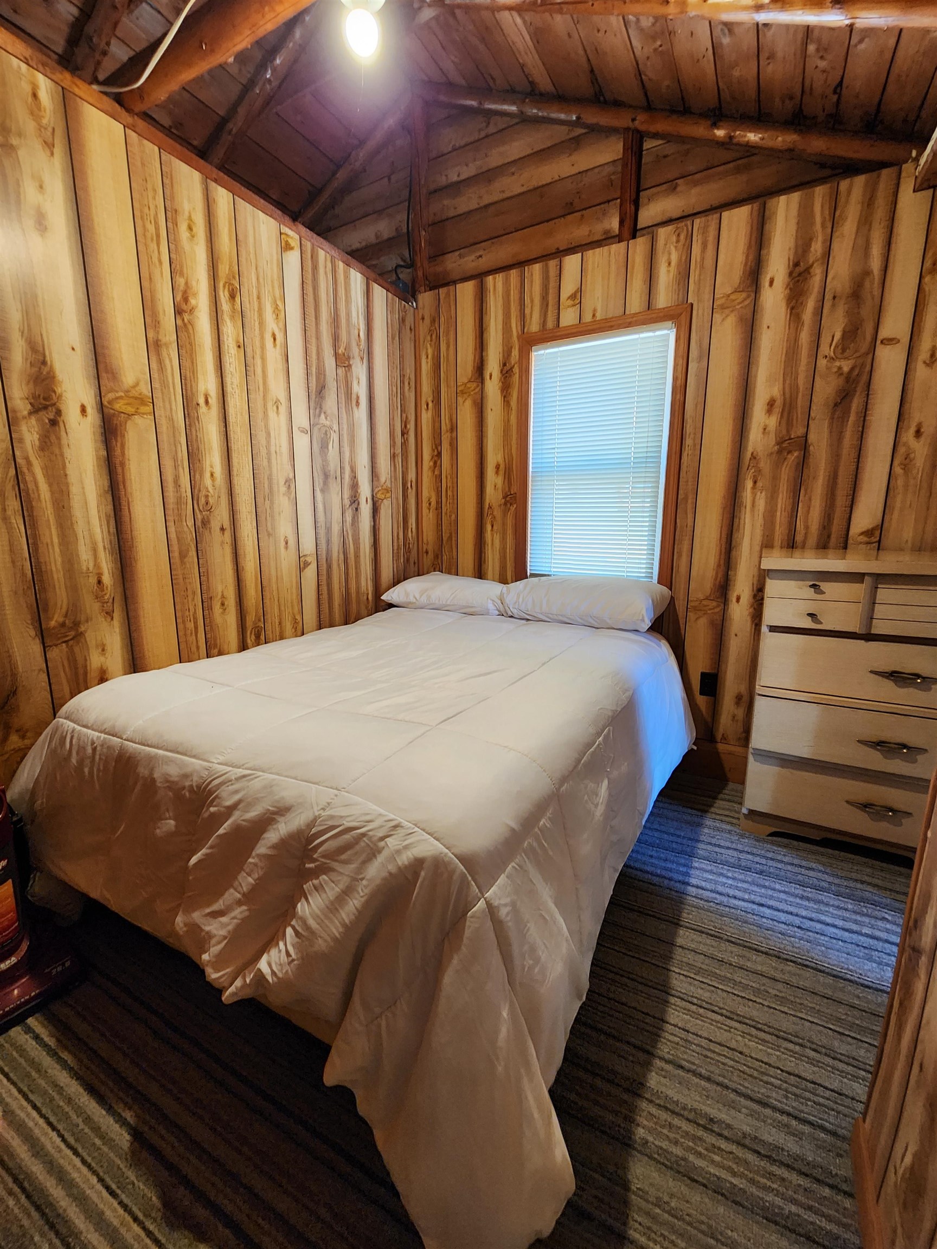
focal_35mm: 13
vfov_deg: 106.2
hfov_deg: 89.9
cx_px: 468
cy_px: 624
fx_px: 469
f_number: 2.2
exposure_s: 1/30
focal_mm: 2.2
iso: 320
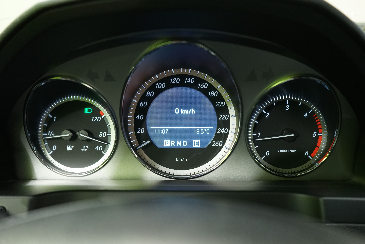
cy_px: 122
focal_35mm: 33
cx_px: 182
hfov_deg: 57.2
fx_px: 335
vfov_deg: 40.0
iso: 1250
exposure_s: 1/25
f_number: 4
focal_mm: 33
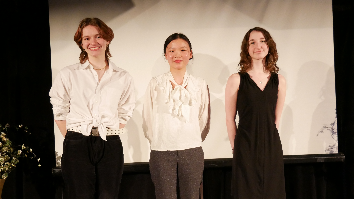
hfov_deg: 50.5
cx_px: 174
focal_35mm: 40
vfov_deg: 29.6
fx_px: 375
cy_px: 125
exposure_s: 1/125
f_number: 3.9
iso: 2500
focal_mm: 18
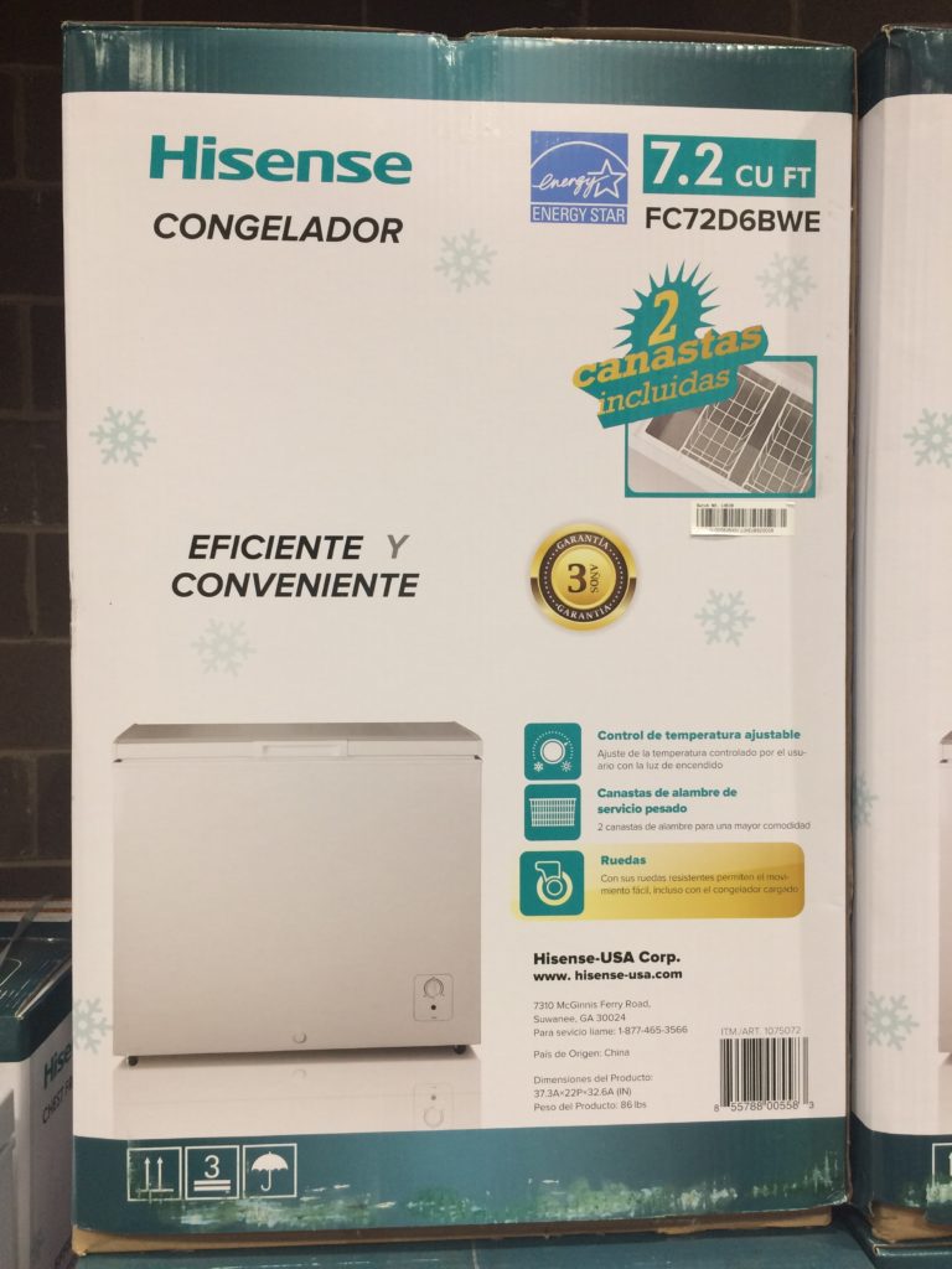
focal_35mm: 29
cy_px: 634
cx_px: 476
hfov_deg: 48.2
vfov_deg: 61.7
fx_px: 1063
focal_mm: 4.15
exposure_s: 1/30
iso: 64
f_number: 2.2
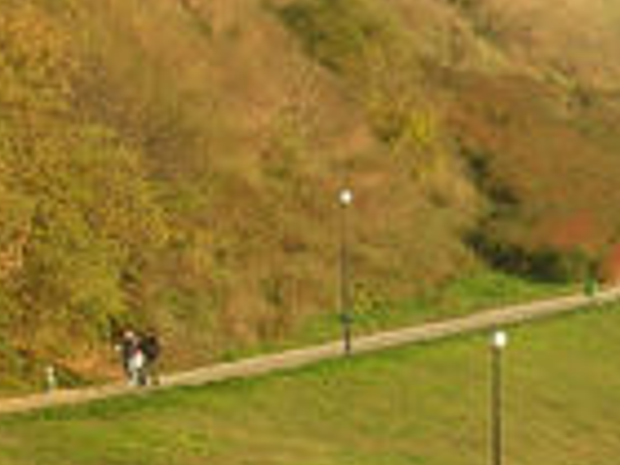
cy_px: 350
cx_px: 686
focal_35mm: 137
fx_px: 2454
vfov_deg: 10.8
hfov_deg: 14.1
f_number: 3.7
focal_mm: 6
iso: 50
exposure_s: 1/300
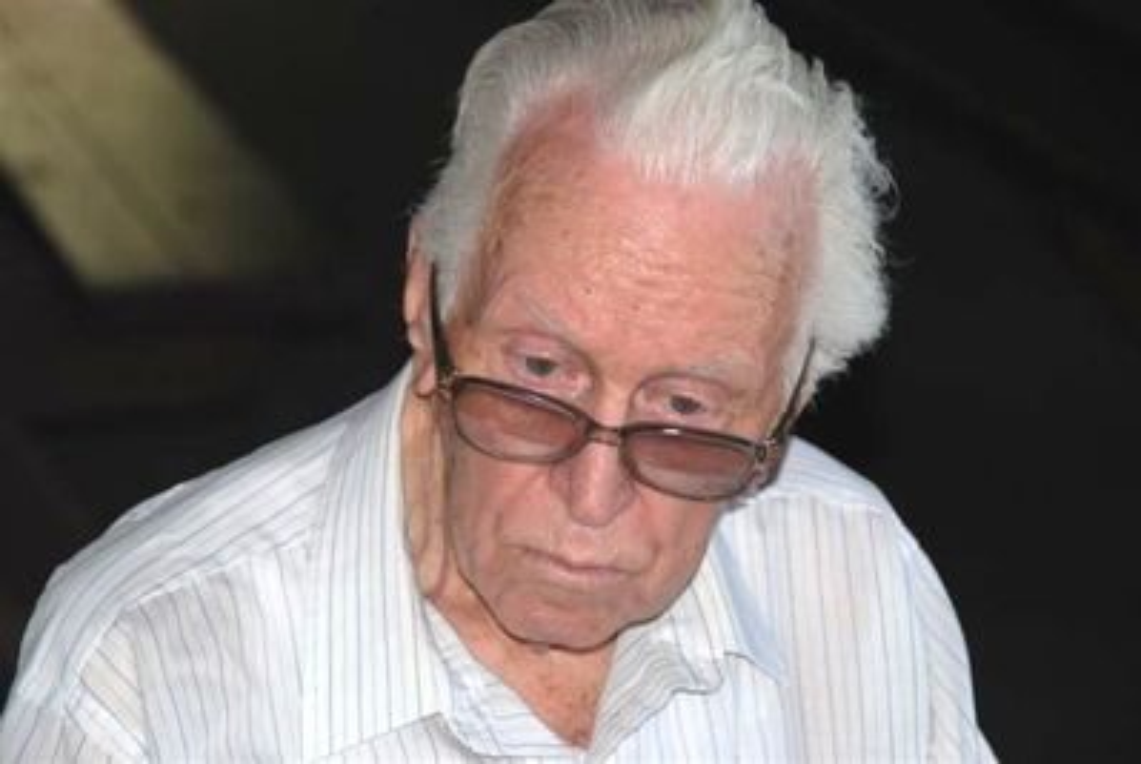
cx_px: 570
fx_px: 7139
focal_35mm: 225
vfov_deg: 6.1
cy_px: 382
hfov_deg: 9.1
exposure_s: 1/60
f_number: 6.3
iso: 100
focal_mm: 150
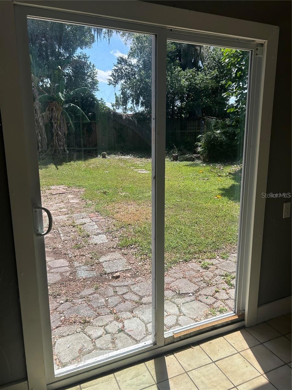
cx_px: 146
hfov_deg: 53.1
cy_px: 195
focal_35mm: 26
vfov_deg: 67.3
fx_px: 292
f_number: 1.5
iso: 50
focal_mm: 5.7
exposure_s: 1/1808
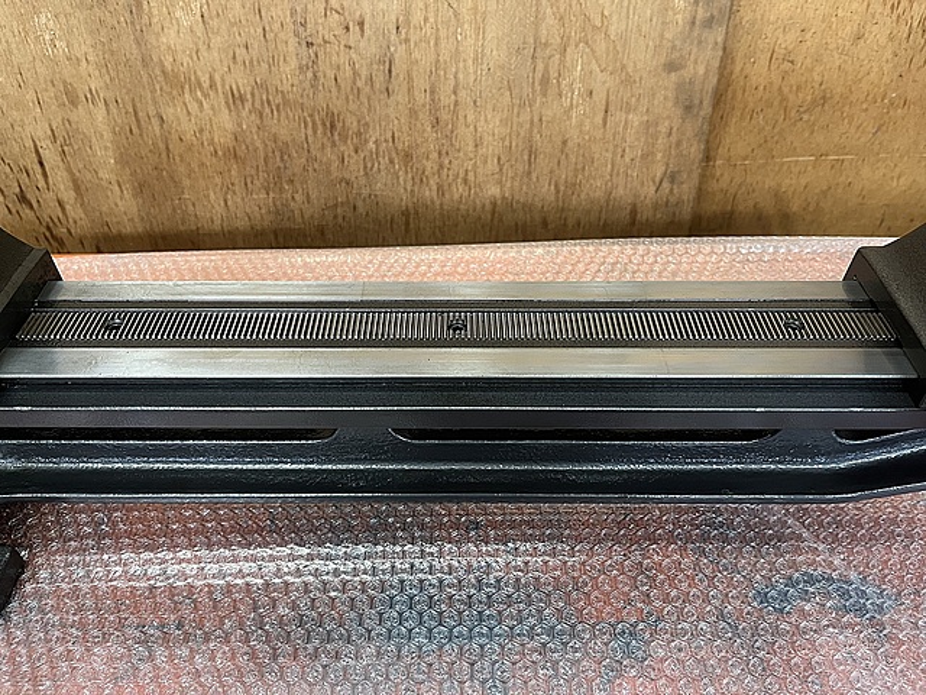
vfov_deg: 53.1
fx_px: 696
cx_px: 463
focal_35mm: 26
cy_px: 348
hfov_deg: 67.3
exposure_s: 1/60
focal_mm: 5.1
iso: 250
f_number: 1.6
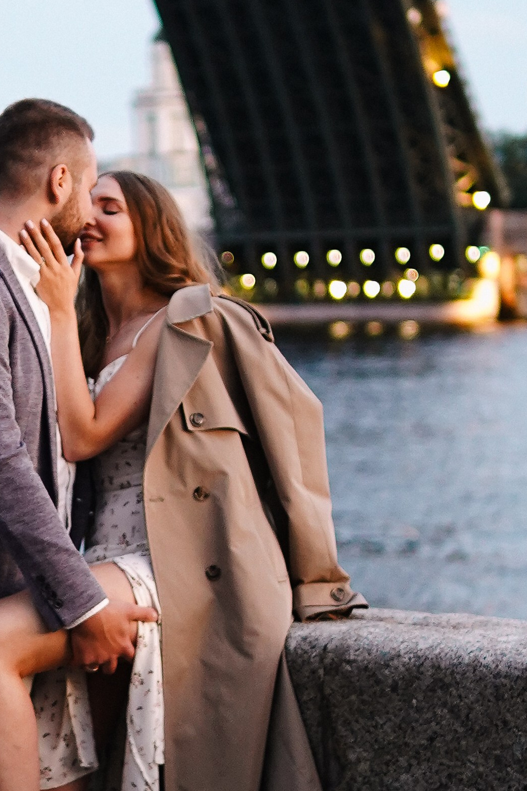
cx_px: 93
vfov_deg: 18.1
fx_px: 2482
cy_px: 370
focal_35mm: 113
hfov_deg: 12.1
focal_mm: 30
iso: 1250
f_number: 1.4
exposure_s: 1/500
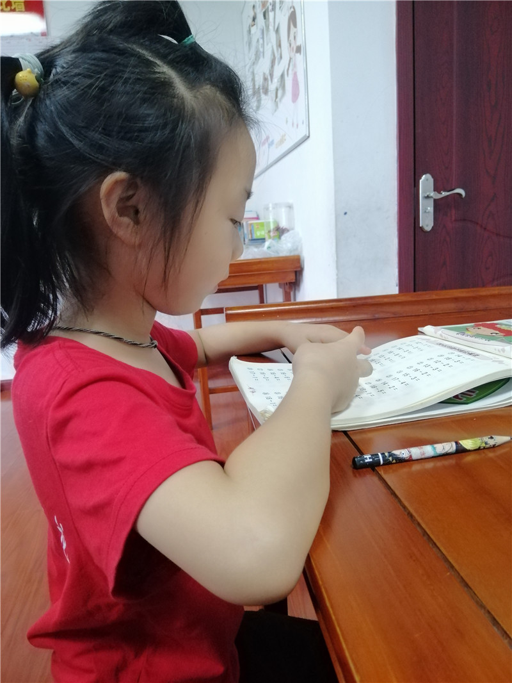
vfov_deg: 67.3
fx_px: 513
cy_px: 342
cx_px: 256
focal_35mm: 26
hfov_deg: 53.1
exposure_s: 1/24
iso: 500
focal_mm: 3.81
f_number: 2.2
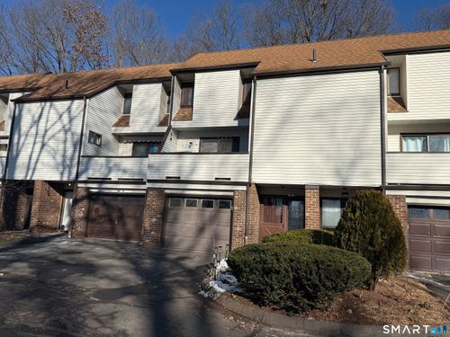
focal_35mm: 24
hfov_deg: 71.6
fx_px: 312
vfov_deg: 56.8
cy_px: 168
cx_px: 225
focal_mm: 6.76
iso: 80
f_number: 1.78
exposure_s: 1/7353
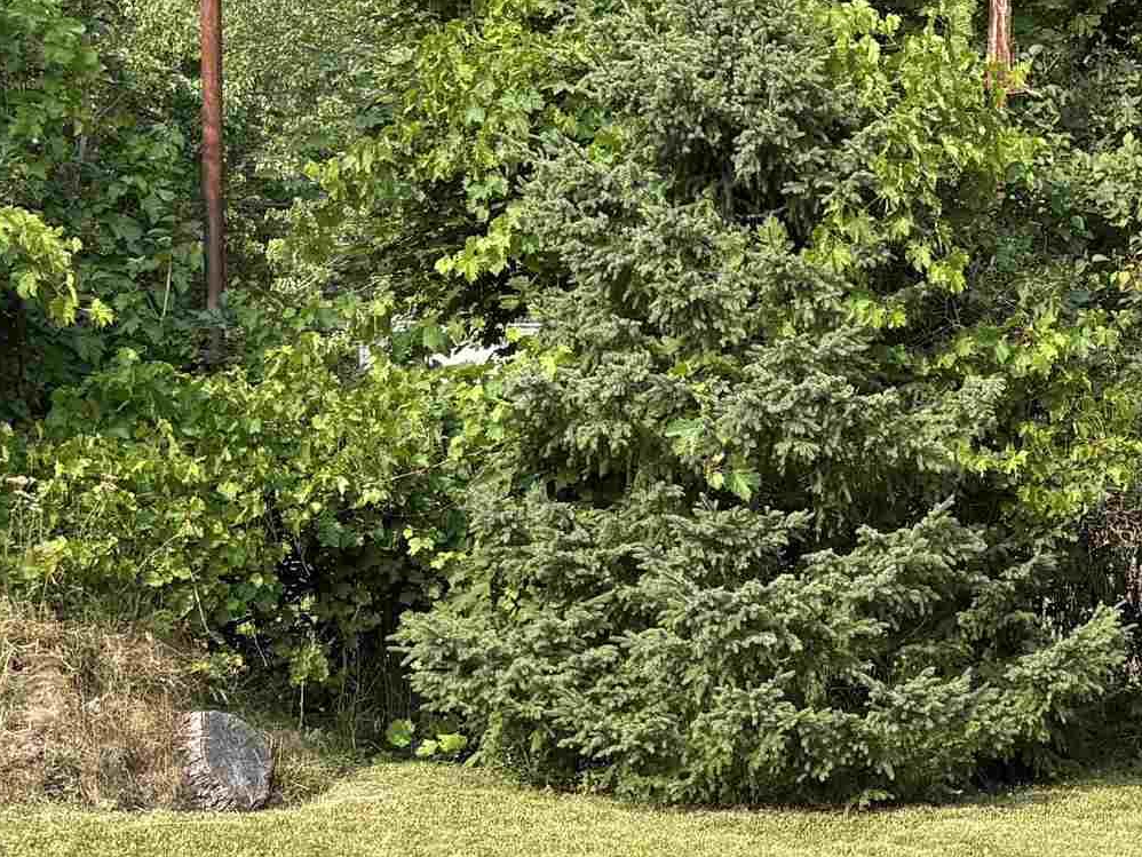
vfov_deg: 18.4
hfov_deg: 22.5
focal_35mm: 80
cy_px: 547
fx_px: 2640
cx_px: 1363
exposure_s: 1/1099
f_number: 1.6
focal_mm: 5.96
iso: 64
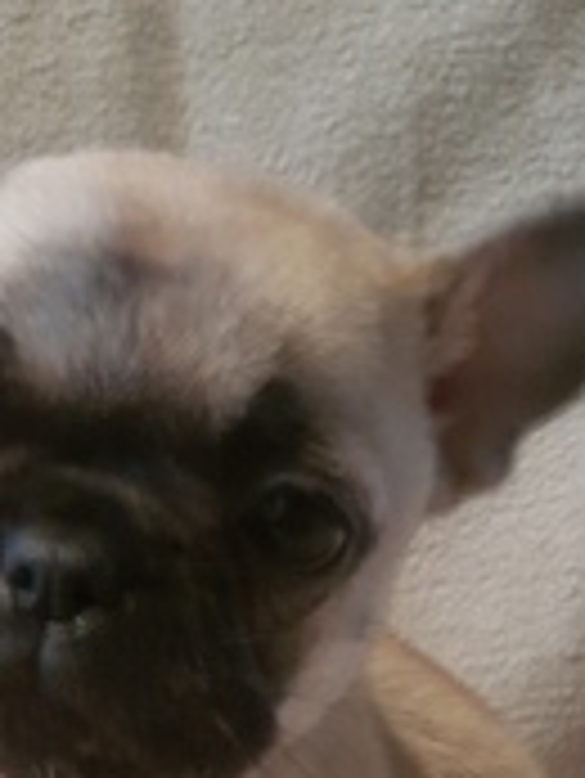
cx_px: 99
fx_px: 1350
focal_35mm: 60
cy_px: 832
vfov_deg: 29.4
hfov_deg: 24.0
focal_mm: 4.2
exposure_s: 1/10
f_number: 1.7
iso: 200
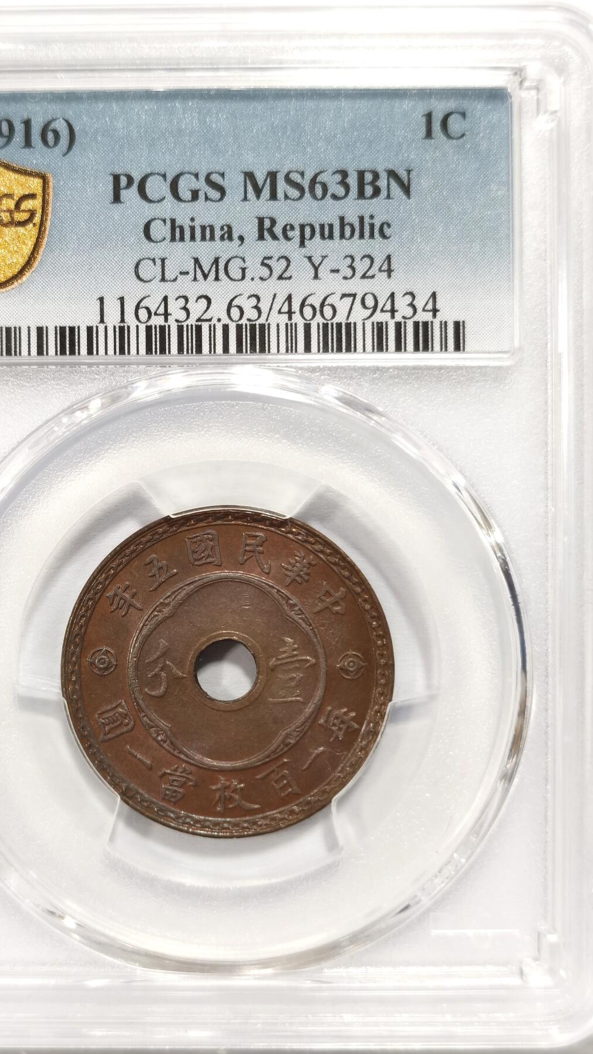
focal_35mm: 59
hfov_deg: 20.3
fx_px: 1650
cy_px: 528
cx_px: 223
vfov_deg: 35.4
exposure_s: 1/100
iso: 160
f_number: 16
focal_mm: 5.56
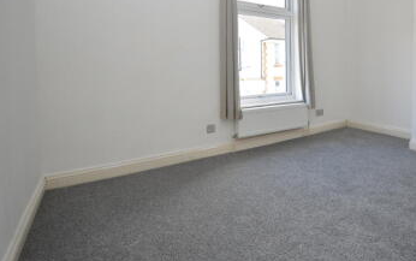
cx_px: 283
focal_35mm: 21
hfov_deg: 79.1
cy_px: 79
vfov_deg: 55.7
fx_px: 238
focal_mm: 10
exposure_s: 1/100
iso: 400
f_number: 5
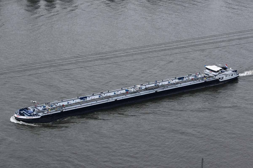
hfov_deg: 19.5
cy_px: 84
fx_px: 738
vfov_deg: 13.0
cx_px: 126
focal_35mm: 105
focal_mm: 70
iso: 200
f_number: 9
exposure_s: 1/320
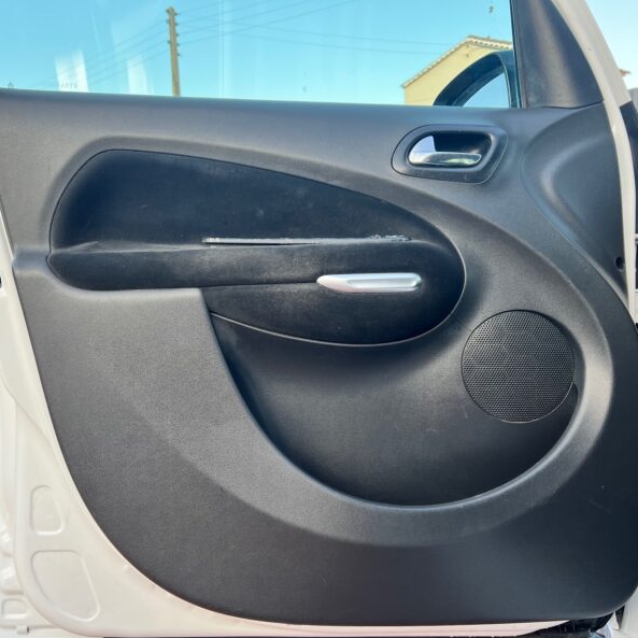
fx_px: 646
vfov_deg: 52.5
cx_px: 259
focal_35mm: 31
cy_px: 322
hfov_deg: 52.2
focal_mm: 5.7
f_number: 1.5
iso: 50
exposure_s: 1/166
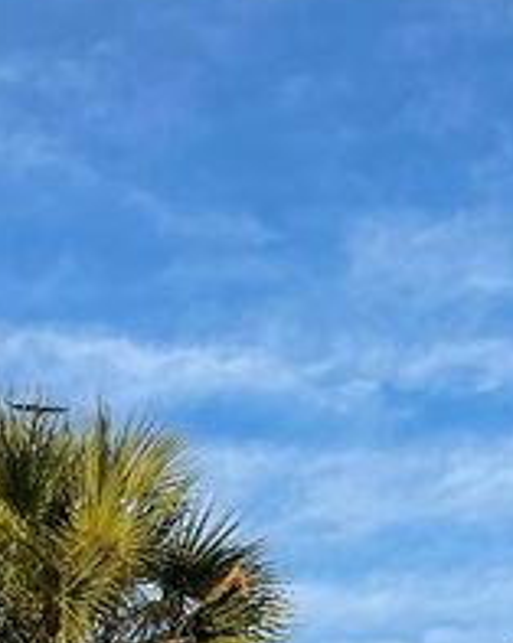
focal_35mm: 86
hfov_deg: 17.5
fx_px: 1636
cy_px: 987
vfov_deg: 19.2
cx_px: 484
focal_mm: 5.1
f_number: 1.6
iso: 32
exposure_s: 1/1279
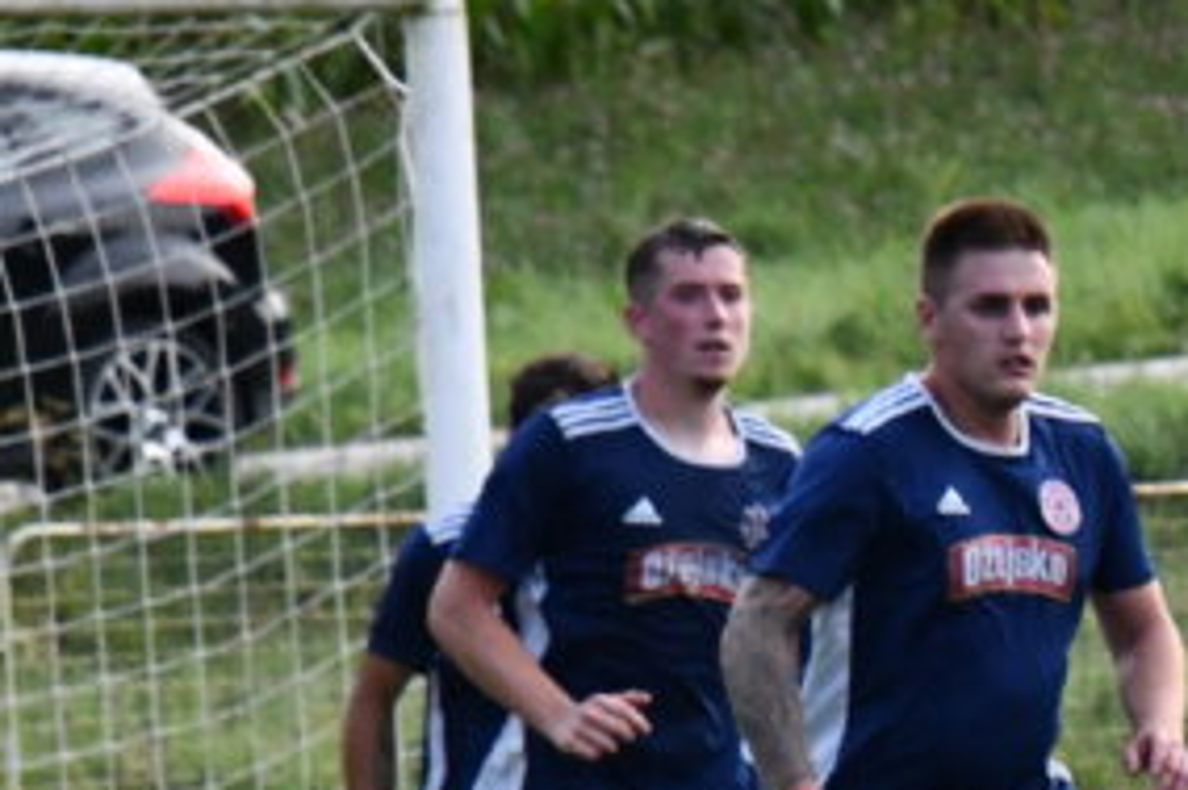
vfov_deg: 1.5
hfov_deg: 2.2
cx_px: 2075
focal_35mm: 920
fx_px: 30341
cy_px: 541
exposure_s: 1/1000
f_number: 8
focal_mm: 170
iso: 3200
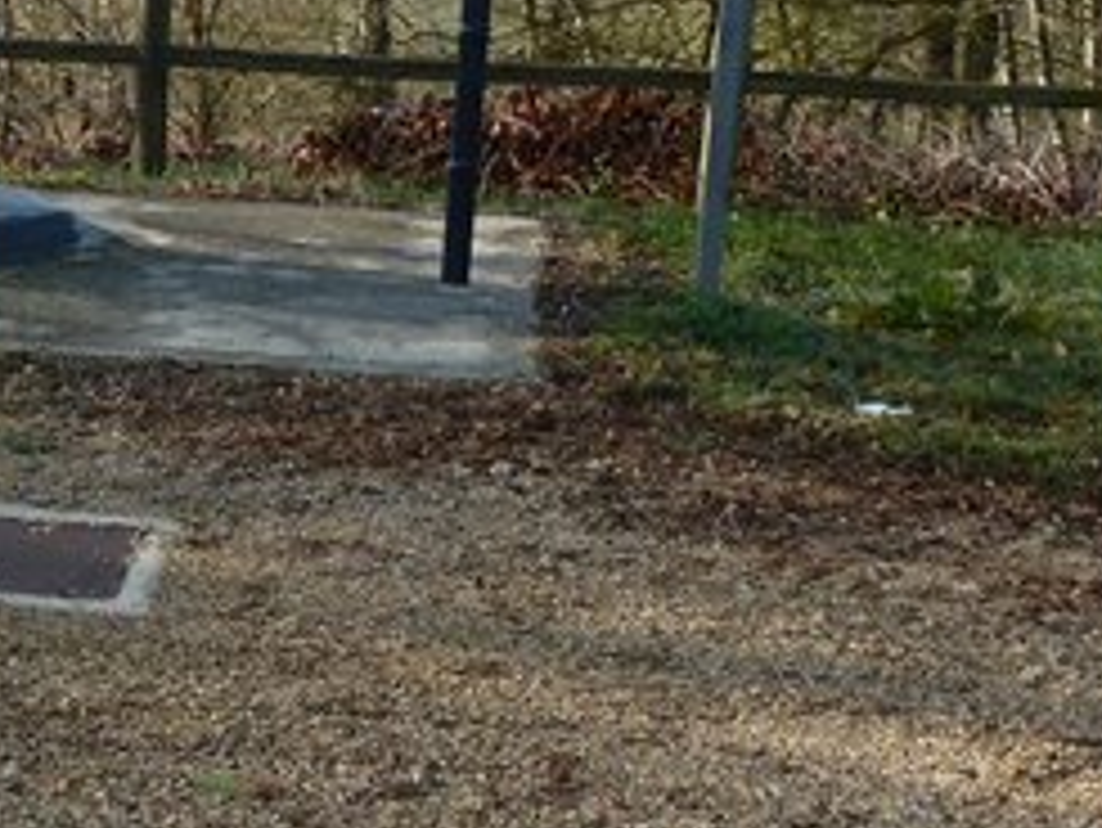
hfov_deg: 20.3
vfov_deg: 16.8
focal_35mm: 88
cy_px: 324
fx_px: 2803
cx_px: -342
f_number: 4
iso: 80
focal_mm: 4.4
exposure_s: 1/200
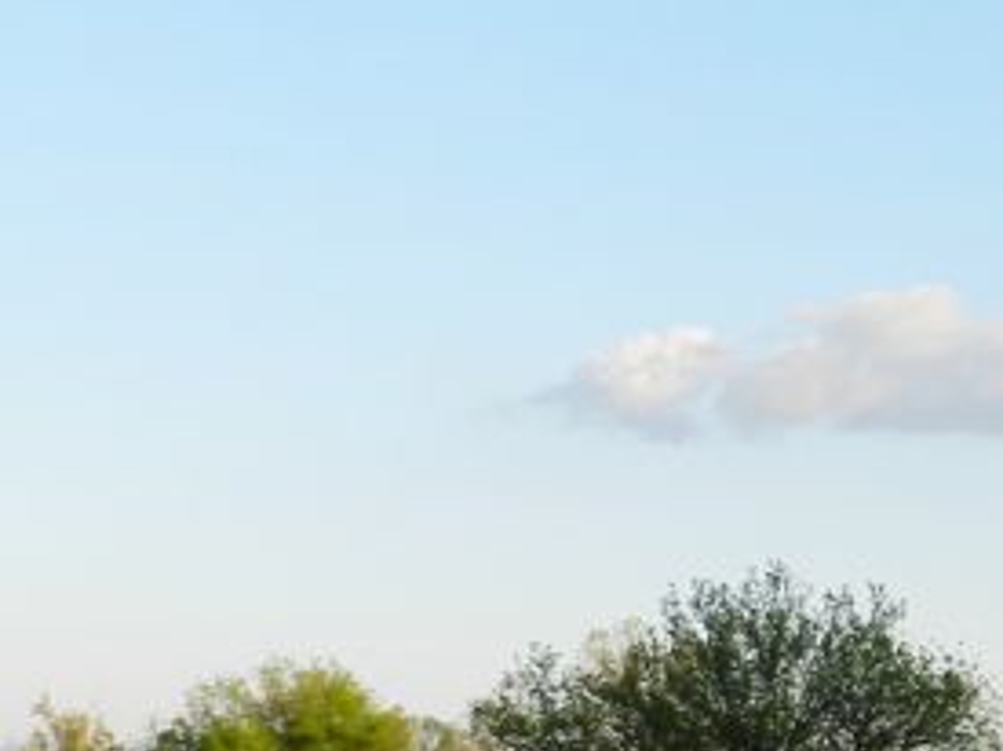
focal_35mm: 91
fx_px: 2636
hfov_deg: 19.6
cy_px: 696
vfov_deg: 16.0
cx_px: 1353
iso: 160
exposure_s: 1/500
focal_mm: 4.5
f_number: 3.5
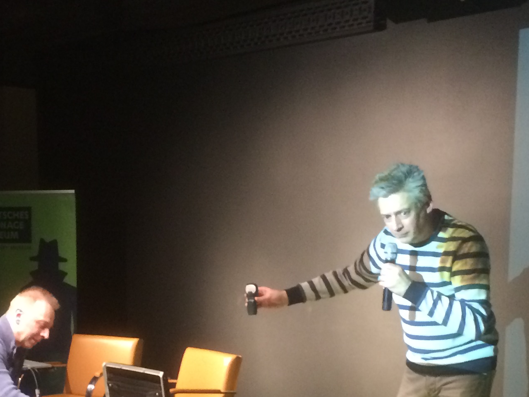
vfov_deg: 19.4
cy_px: 374
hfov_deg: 26.3
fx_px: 1131
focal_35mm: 74
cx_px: 214
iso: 320
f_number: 2.2
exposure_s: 1/25
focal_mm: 4.15
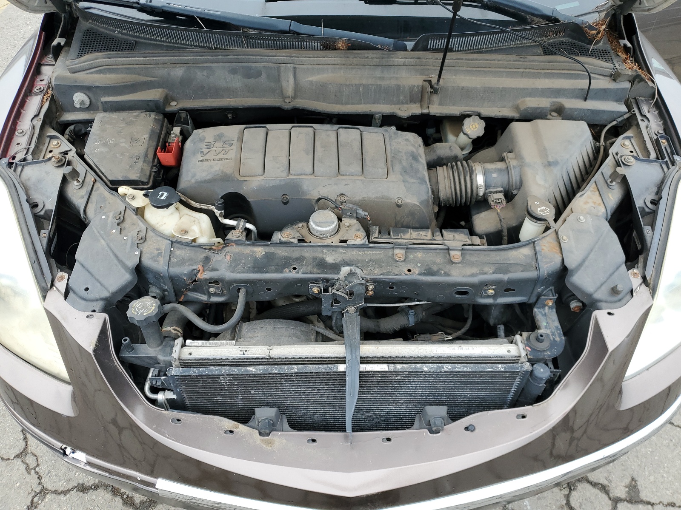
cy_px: 255
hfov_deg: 67.3
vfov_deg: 53.1
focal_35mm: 26
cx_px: 340
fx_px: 511
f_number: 1.5
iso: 50
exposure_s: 1/238
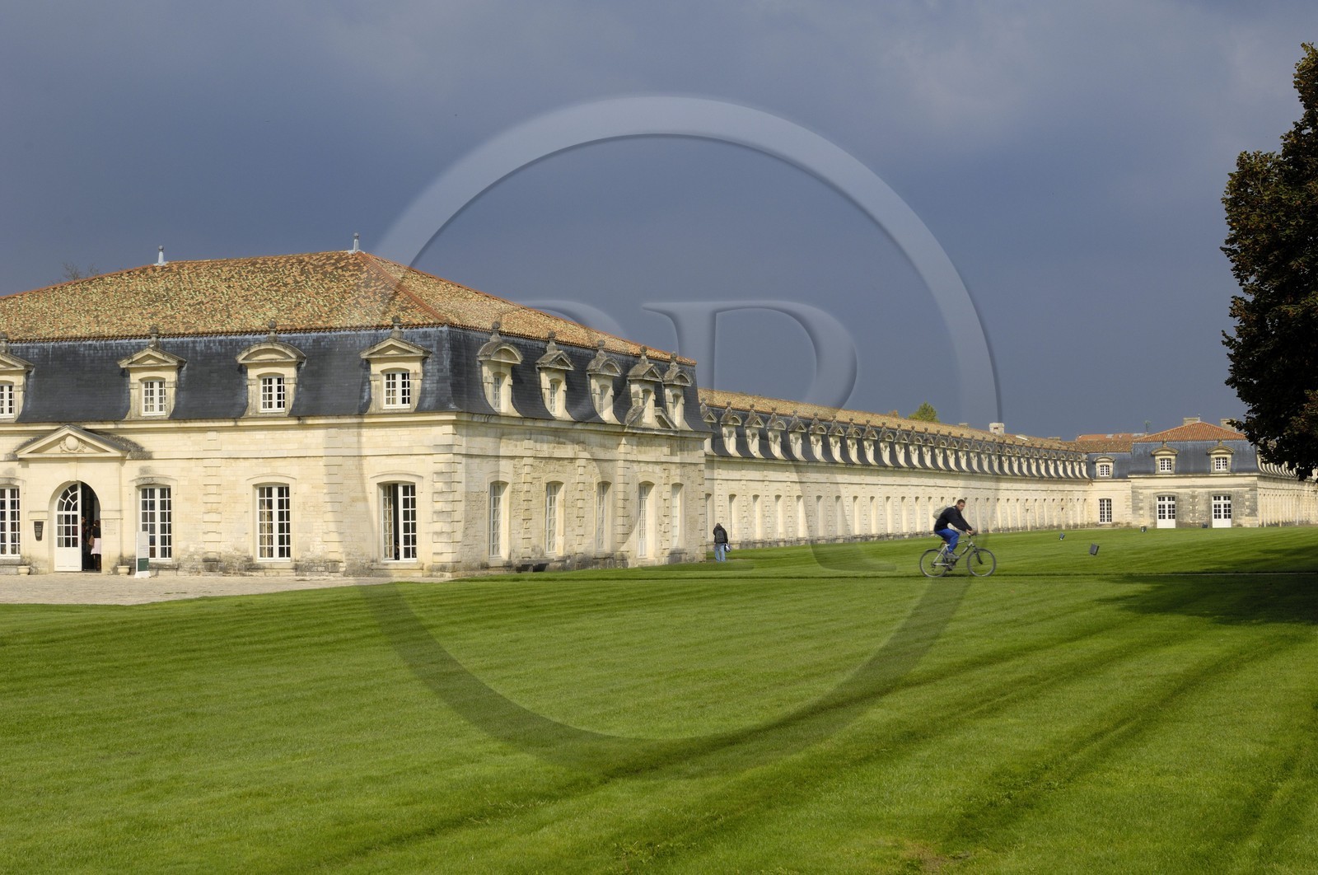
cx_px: 659
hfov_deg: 33.4
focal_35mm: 60
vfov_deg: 22.6
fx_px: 2194
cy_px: 438
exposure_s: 1/160
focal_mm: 40
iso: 100
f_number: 12
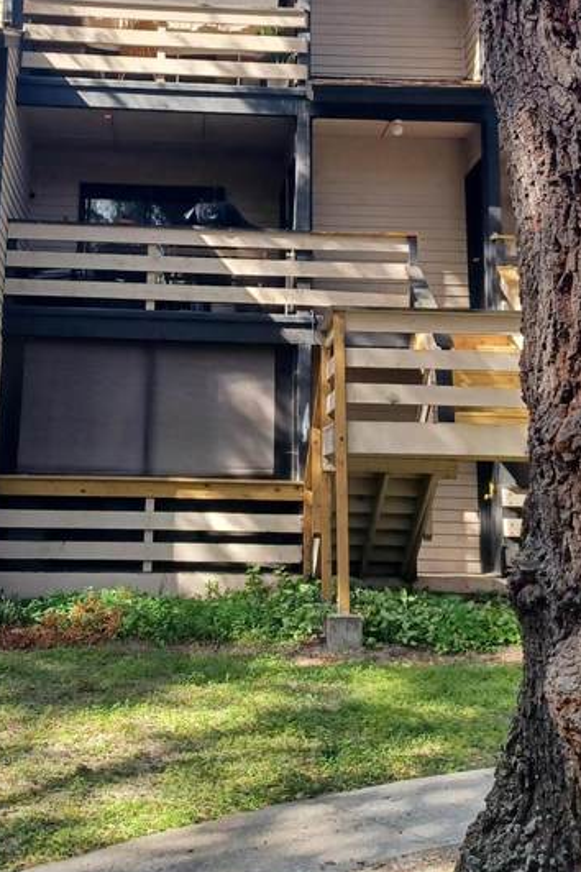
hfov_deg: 28.6
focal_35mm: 47
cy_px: 258
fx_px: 1138
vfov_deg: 41.1
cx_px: 231
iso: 50
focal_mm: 4.6
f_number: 1.8
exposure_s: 1/120
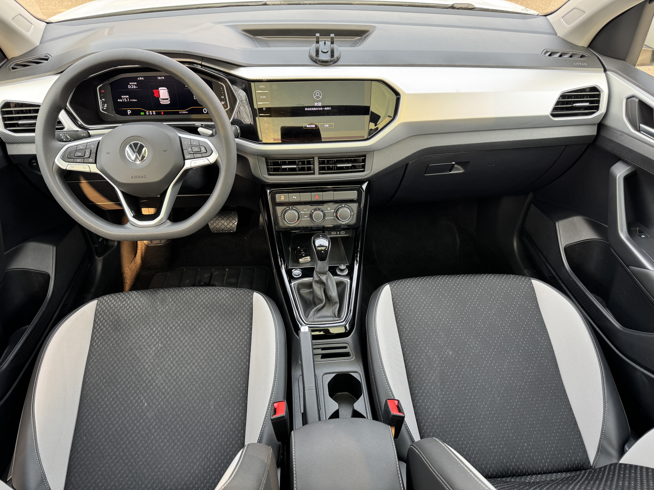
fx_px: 453
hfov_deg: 71.6
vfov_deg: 56.8
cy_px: 245
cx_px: 327
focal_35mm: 24
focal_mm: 6.76
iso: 125
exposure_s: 1/121
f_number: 1.78
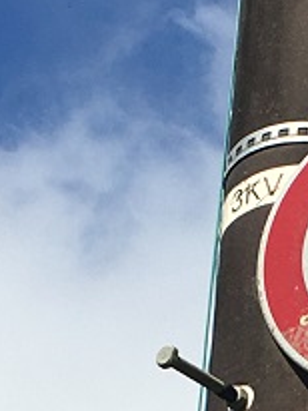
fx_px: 2235
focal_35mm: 188
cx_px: 348
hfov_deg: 7.8
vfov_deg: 10.2
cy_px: 639
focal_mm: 4.15
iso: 25
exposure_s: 1/2198
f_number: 2.2
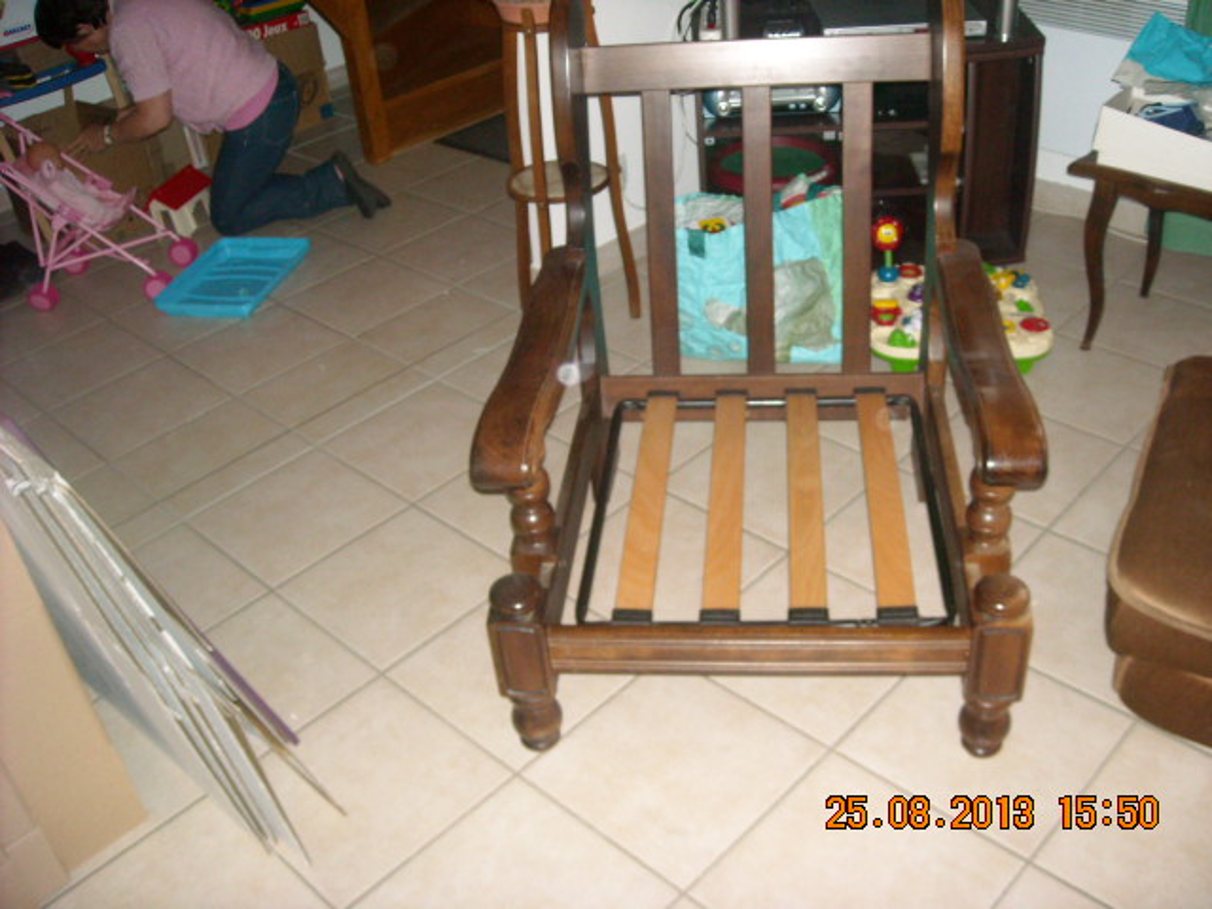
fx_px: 1225
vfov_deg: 40.7
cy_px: 454
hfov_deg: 52.6
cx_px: 606
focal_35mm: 35
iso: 400
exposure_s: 1/60
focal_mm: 5.7
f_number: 2.8
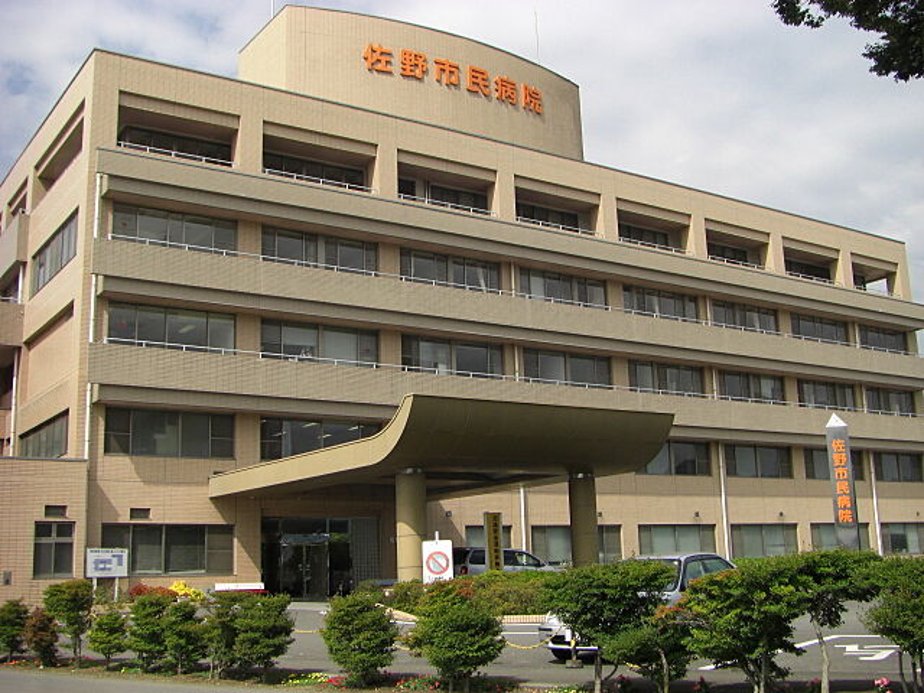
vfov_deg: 35.1
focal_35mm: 41
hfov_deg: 45.8
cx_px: 462
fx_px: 1094
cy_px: 346
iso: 64
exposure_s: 1/500
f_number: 4.7
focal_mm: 6.8
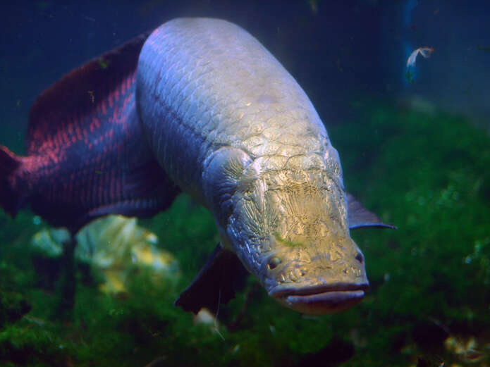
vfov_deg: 17.8
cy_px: 187
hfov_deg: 23.6
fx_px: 1175
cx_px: 247
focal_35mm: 83
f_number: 1.4
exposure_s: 1/80
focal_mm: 50
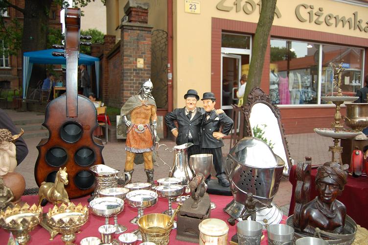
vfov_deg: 47.8
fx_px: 276
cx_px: 184
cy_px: 122
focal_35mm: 27
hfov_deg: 67.4
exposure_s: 1/500
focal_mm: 18
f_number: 4
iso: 400
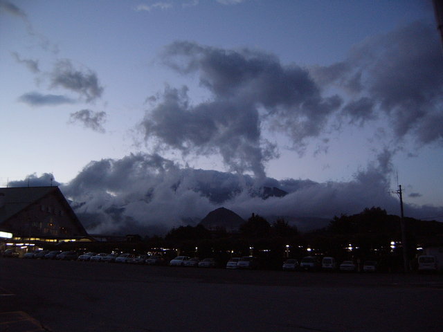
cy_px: 166
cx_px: 222
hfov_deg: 50.1
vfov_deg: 38.7
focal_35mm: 37
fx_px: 474
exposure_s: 1/45
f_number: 2.9
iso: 141
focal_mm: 6.2
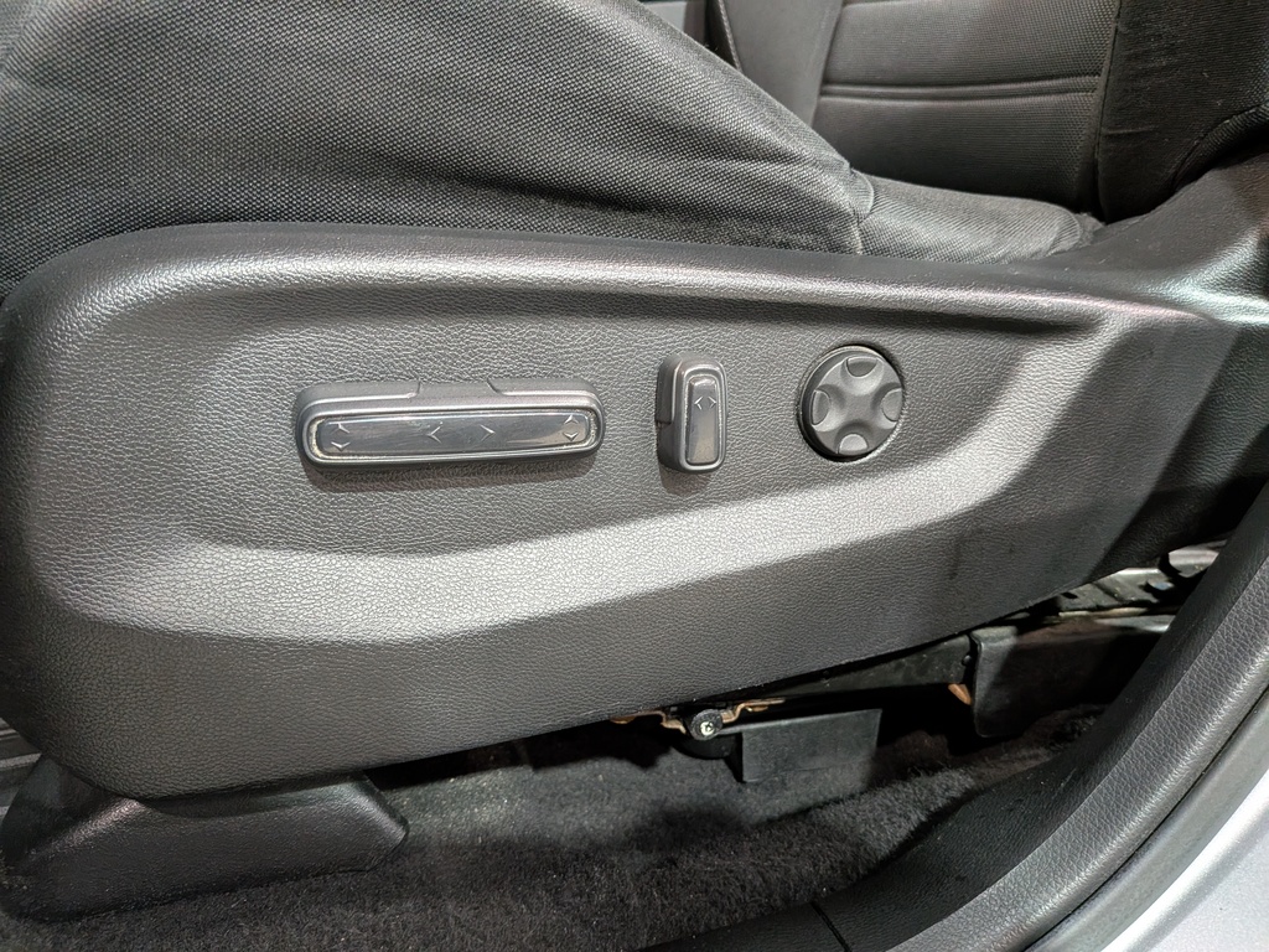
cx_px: 634
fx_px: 880
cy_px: 476
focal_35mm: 24
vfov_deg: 56.8
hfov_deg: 71.6
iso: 662
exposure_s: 1/33.3
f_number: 1.7
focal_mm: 4.53
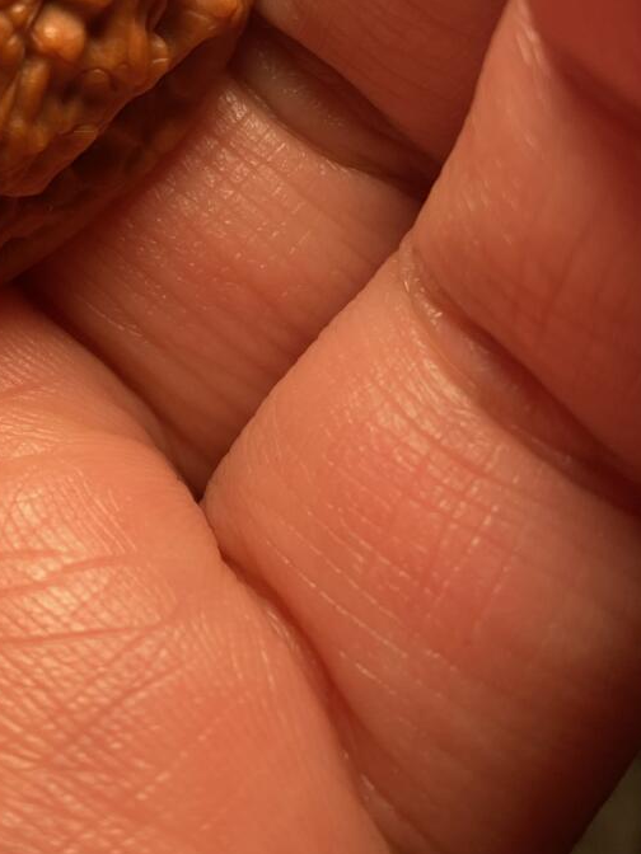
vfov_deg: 28.5
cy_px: 206
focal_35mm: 67
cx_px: -14
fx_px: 1654
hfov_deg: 21.1
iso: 32
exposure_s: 1/308
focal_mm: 4.25
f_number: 1.8
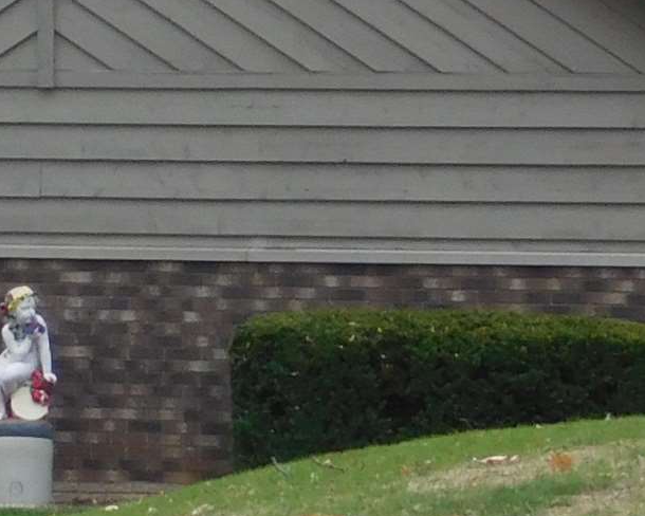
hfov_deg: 4.8
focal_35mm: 393
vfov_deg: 3.9
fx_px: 7502
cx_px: -766
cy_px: 57
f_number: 4.4
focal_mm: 14.2
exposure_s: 1/40
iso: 125
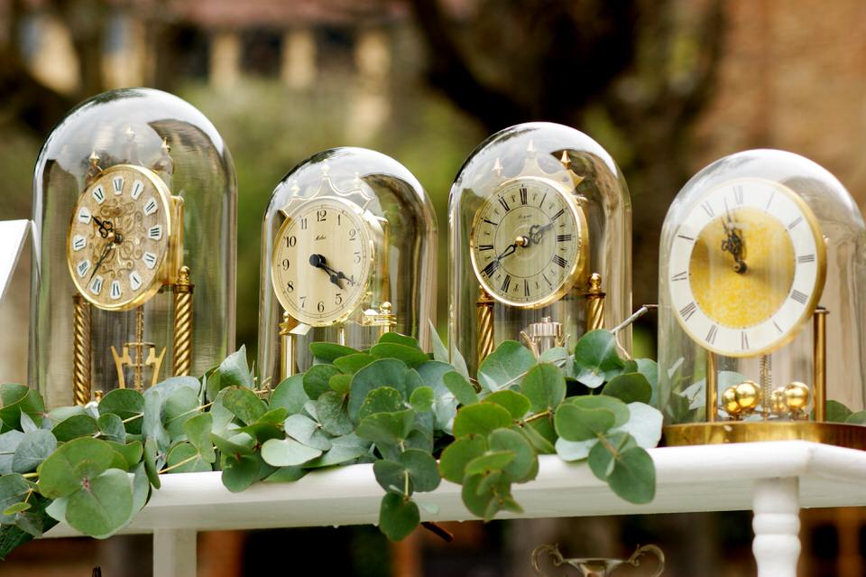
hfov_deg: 15.2
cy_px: 288
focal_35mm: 135
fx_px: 3246
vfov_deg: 10.1
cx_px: 433
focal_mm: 90
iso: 100
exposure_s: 1/160
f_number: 5.6
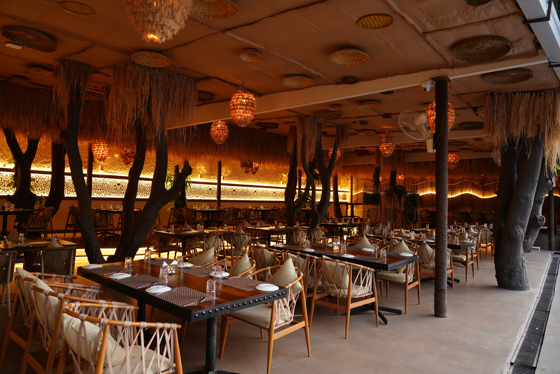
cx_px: 280
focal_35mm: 24
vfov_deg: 53.1
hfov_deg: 73.7
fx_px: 373
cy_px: 187
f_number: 4
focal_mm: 24
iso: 800
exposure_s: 1/30
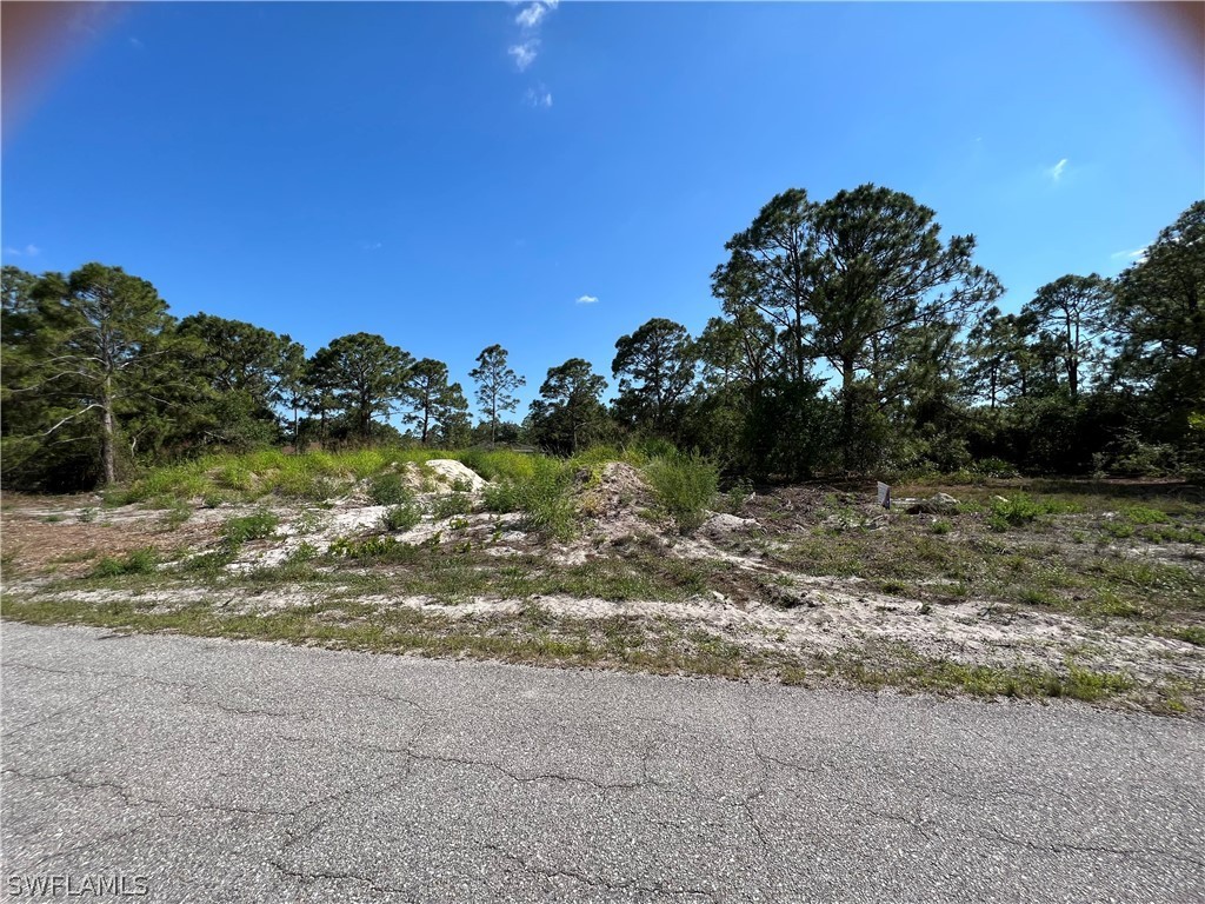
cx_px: 602
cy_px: 452
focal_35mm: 13
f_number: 1.8
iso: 32
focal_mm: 1.57
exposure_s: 1/1233
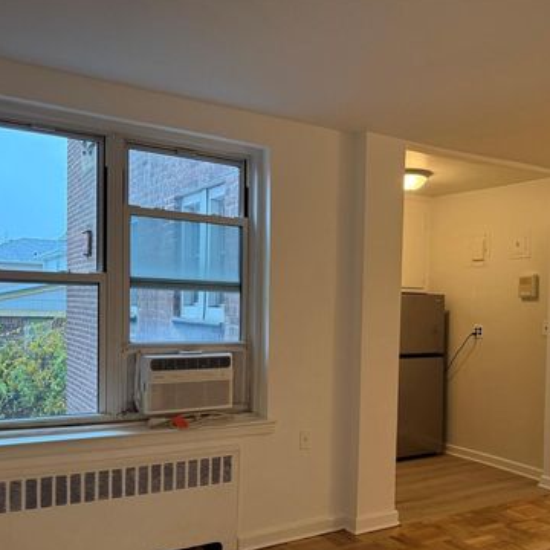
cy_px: 332
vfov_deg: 46.9
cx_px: 374
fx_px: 629
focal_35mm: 35
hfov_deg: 46.4
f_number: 1.78
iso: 320
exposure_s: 1/60
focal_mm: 6.76
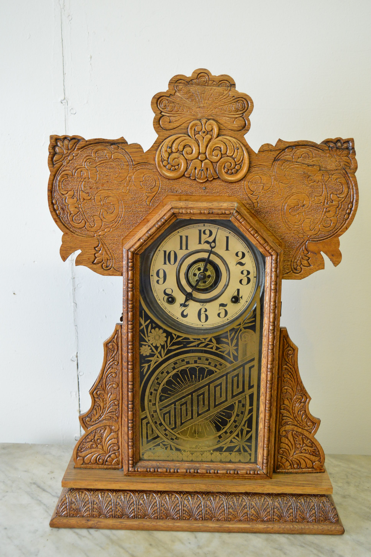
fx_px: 674
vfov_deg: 45.0
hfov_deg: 30.8
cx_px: 186
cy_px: 278
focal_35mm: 44
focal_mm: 29
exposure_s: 1/60
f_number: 5
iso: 1600
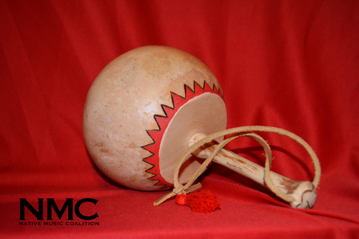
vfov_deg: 31.9
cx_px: 180
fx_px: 419
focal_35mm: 42
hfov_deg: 46.4
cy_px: 120
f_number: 4.5
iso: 450
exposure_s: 1/8
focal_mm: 28
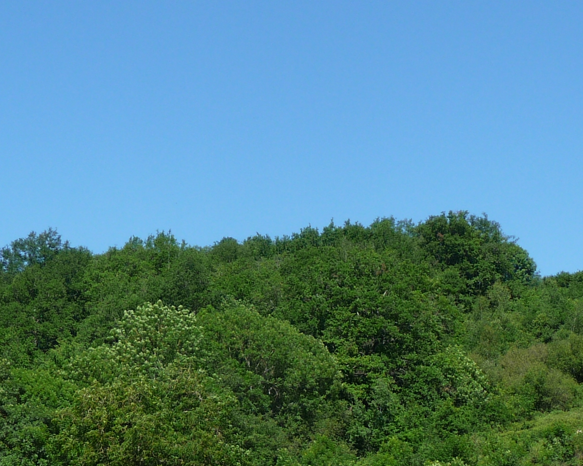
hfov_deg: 17.5
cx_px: 258
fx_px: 1898
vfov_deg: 14.0
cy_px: 247
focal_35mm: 110
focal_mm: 7.6
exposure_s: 1/500
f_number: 4.1
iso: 100
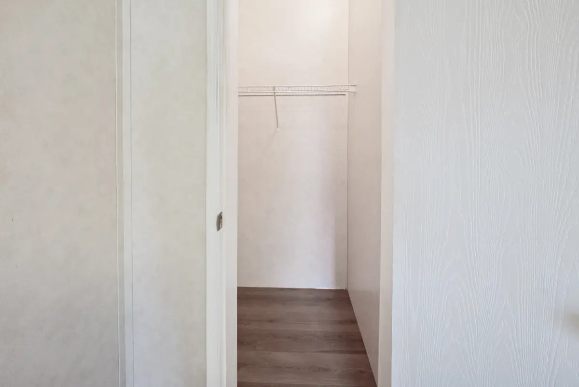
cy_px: 194
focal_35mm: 14
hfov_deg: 104.2
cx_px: 290
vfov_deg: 81.3
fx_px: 225
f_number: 8
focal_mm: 14
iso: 400
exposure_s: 1/5
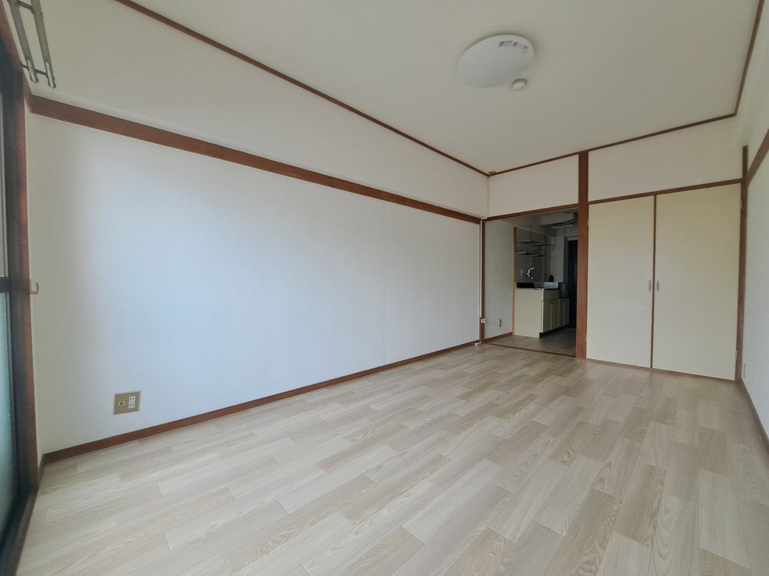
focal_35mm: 13
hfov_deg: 106.2
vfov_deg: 89.9
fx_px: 289
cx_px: 384
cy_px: 288
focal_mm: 1.74
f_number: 2.2
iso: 50
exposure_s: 1/100
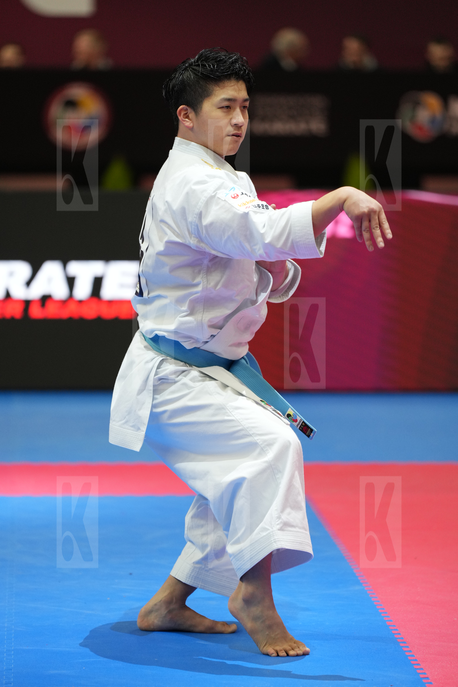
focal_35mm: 200
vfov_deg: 10.3
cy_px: 344
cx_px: 229
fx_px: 3817
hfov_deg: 6.9
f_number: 2.8
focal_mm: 200
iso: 2000
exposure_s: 1/1250
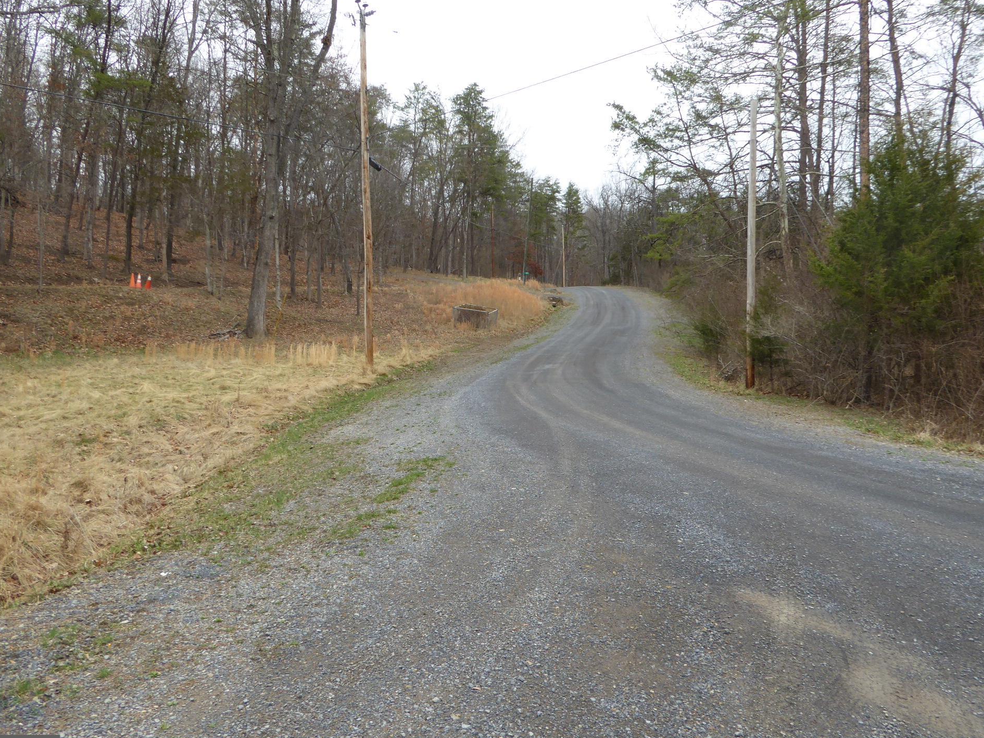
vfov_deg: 53.1
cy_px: 378
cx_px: 463
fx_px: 739
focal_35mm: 26
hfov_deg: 67.2
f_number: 4
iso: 100
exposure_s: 1/160
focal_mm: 4.3
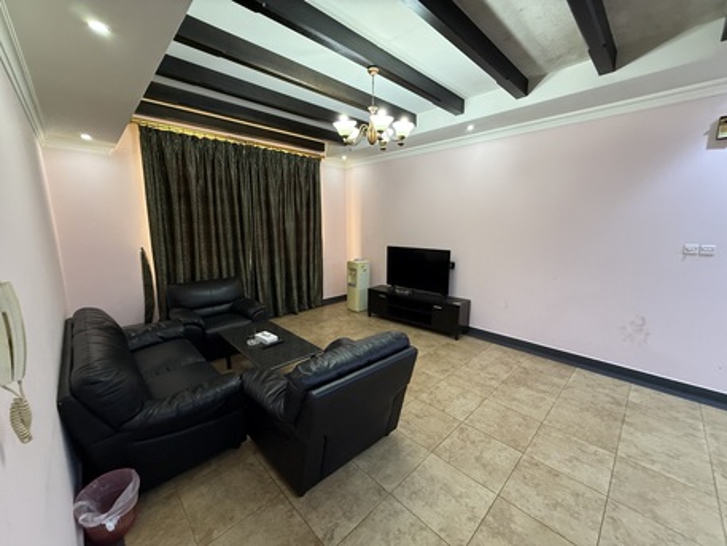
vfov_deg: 85.7
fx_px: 294
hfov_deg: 102.0
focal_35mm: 14
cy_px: 273
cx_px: 364
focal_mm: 2.22
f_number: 2.2
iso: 400
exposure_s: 1/50
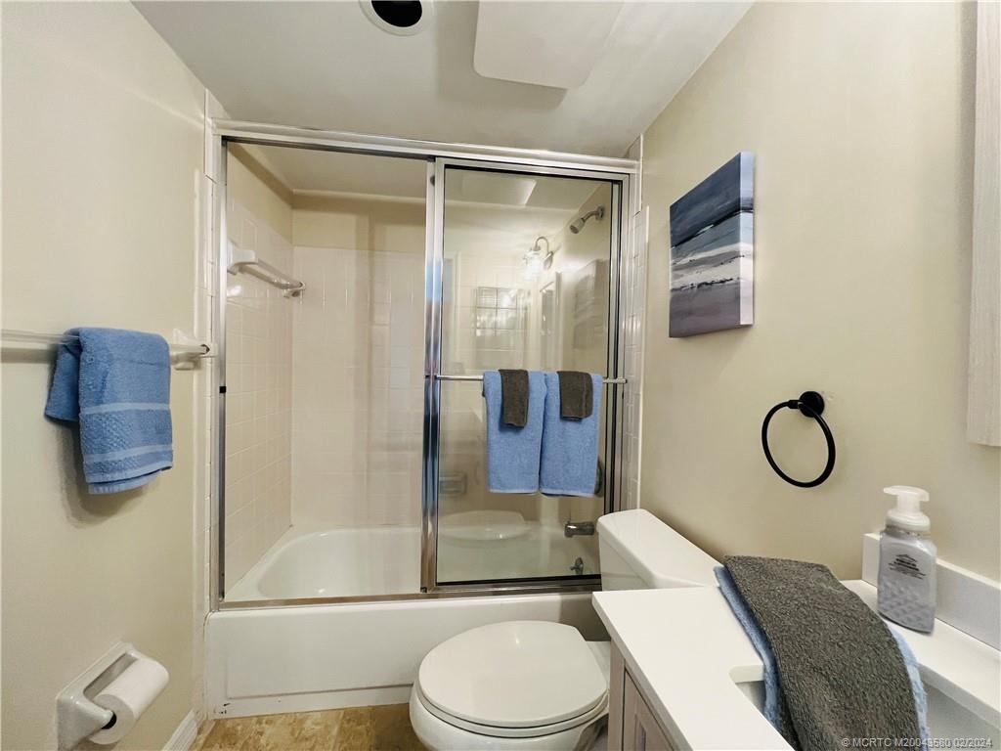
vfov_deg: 89.9
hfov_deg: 106.2
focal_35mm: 13
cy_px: 376
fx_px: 376
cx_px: 500
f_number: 1.8
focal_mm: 1.57
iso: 200
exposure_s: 1/120
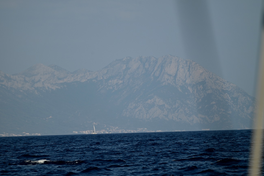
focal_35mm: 280
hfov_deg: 7.4
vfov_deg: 4.9
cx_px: 132
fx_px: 2053
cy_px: 88
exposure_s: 1/1000
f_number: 5.6
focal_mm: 280
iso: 140
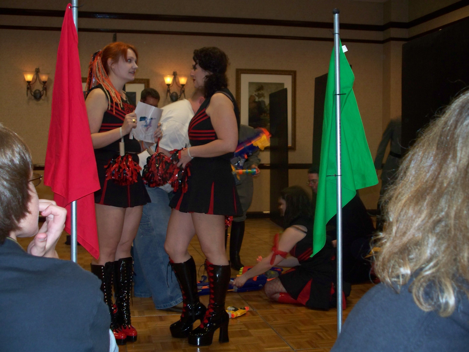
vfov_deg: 30.9
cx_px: 234
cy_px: 176
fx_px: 637
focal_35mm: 47
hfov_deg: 40.4
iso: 200
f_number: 2.9
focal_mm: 9.86
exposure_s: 1/30
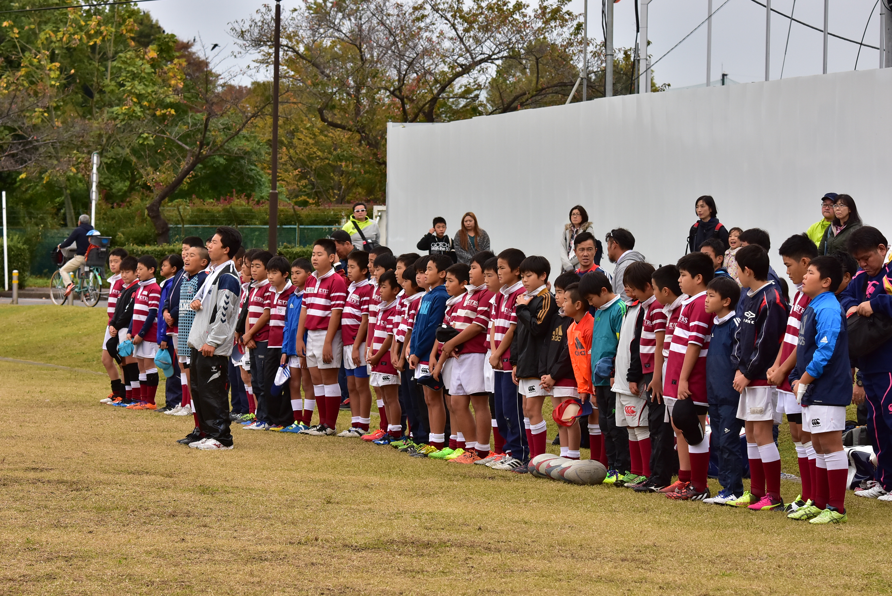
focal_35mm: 142
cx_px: 446
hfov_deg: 14.4
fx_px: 3533
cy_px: 298
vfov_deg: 9.6
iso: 500
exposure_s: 1/640
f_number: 6.3
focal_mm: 95
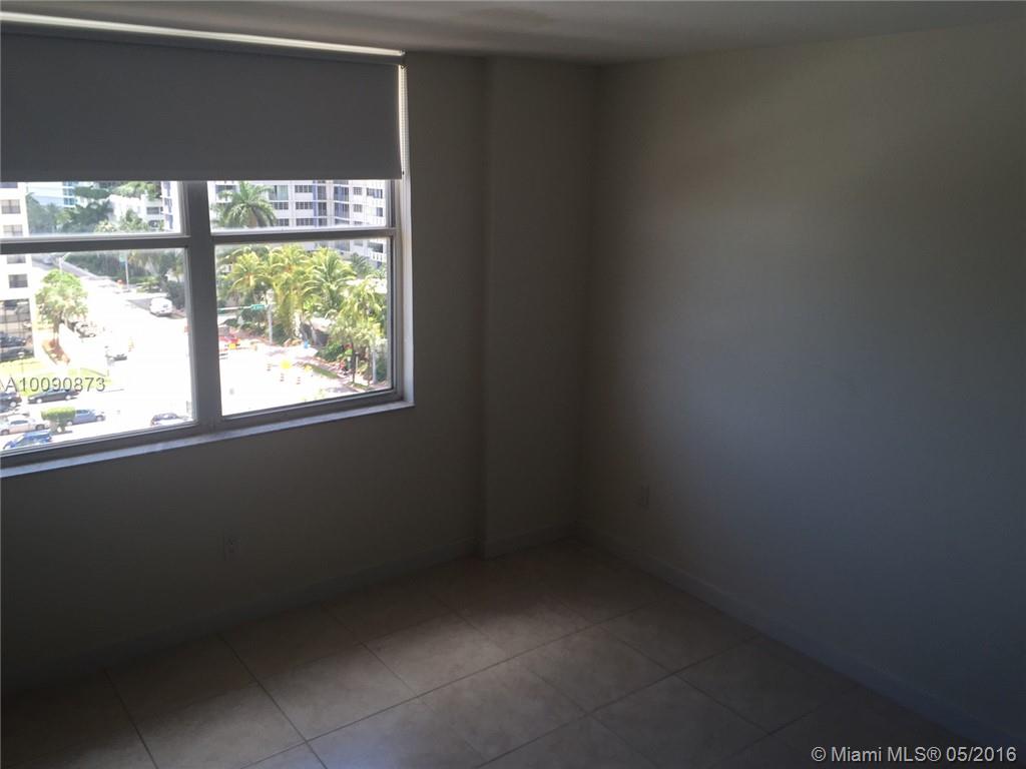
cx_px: 513
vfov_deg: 48.2
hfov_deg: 61.7
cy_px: 384
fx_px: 860
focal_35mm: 29
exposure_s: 1/231
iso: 32
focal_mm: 4.15
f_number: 2.2
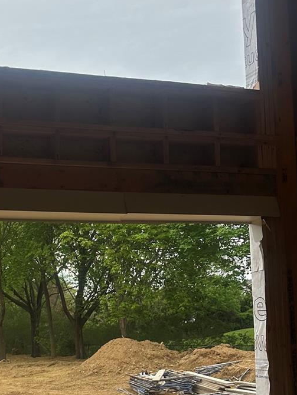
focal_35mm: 55
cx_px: -6
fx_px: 629
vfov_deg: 34.4
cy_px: 278
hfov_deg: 25.2
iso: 80
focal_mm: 6.86
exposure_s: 1/694
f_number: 1.78
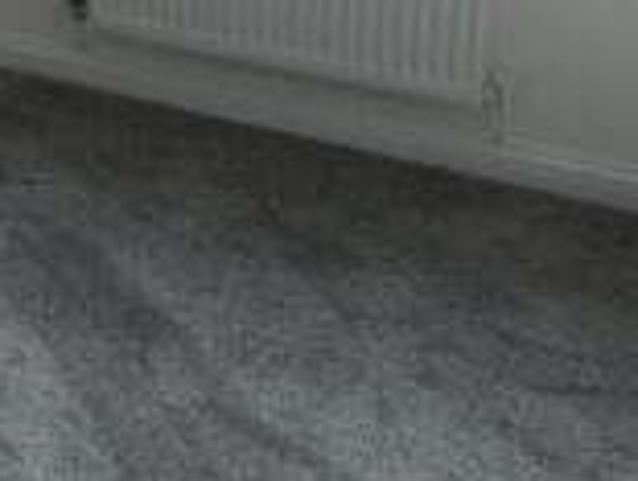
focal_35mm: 75
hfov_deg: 20.8
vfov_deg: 17.3
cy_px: -290
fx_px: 1386
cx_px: -393
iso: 80
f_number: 2.8
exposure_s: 1/100
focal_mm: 3.6
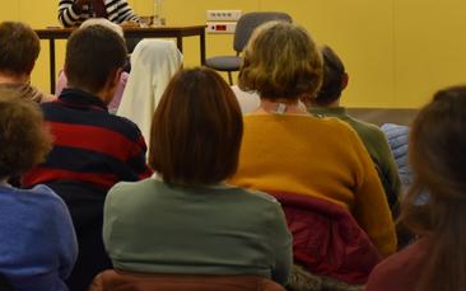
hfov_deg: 17.7
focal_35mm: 117
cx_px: 111
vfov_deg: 11.2
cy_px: 53
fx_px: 1486
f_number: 4.5
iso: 1100
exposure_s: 1/60
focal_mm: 40
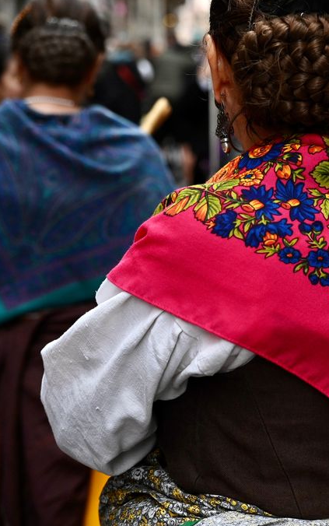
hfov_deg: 14.4
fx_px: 1261
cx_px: 383
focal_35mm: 88
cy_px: 263
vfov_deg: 23.5
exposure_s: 1/400
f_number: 4
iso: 560
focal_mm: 57
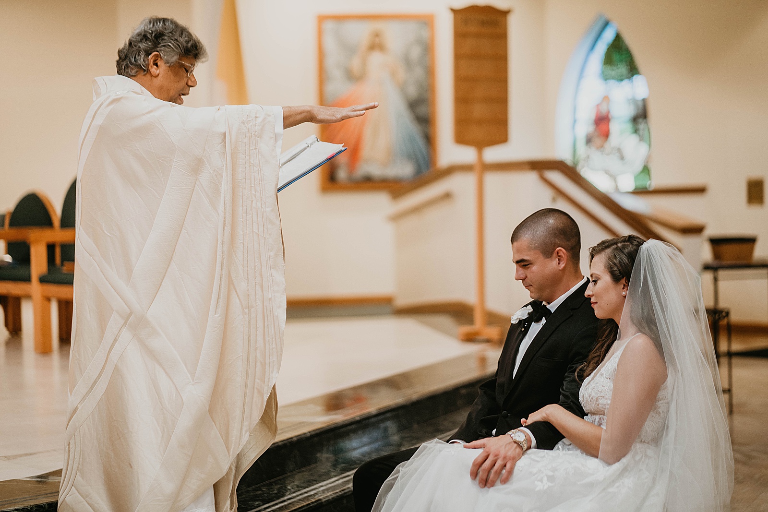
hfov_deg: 23.9
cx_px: 384
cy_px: 256
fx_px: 1813
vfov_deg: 16.1
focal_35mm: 85
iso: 640
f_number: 1.8
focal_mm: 85
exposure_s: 1/125
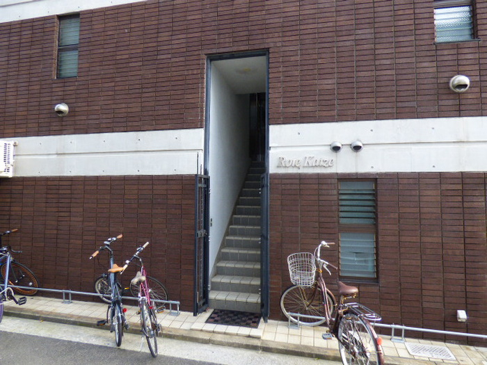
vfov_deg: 66.0
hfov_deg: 81.7
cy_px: 182
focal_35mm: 20
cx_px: 244
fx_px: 281
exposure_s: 1/60
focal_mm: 3.58
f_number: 2.8
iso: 125
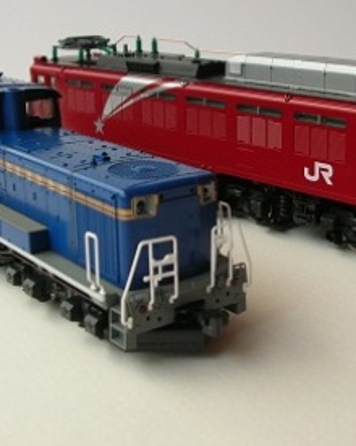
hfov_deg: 24.5
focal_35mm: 62
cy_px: 159
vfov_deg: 30.4
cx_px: 210
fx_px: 818
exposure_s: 1/25.8
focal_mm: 5.8
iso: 50
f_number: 2.8
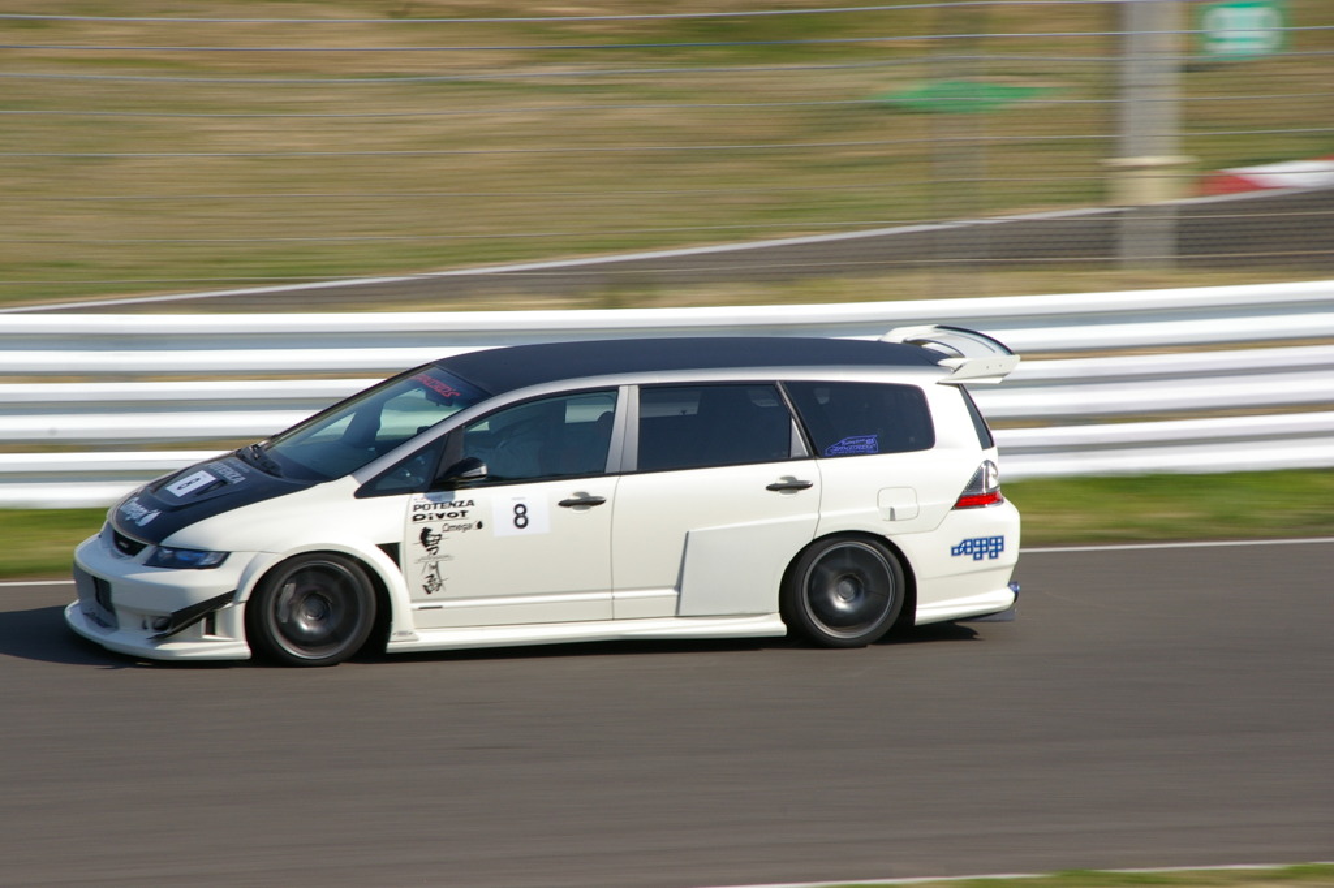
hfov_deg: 8.9
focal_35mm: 232
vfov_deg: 5.9
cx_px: 667
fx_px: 8612
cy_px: 444
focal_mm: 155
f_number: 16
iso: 200
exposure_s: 1/125
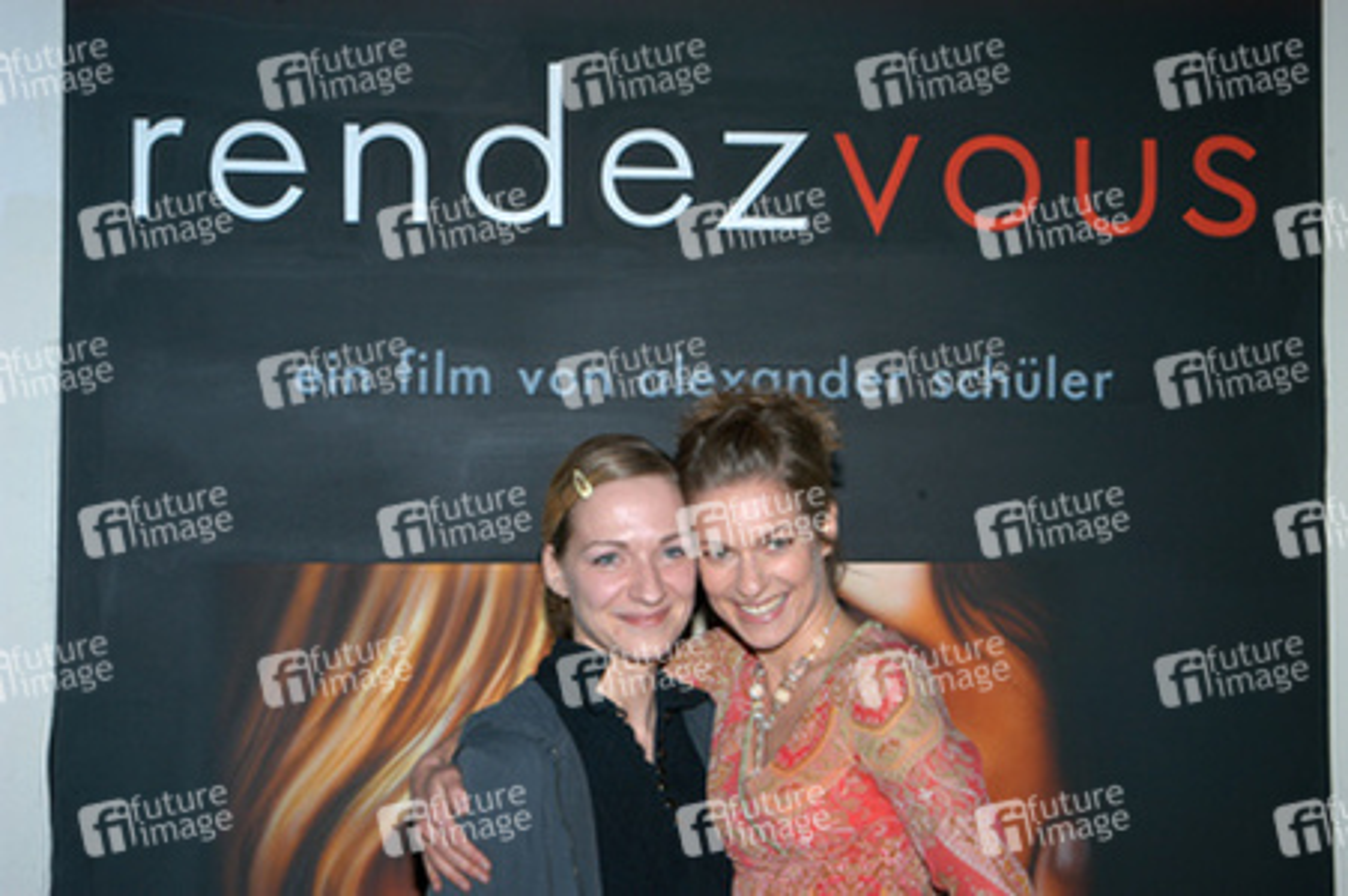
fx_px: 2526
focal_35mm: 68
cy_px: 448
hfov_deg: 29.9
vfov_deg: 20.1
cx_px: 674
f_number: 9
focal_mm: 45
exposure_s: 1/125
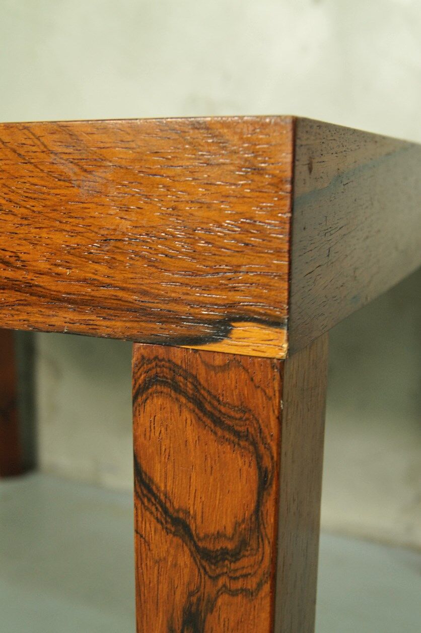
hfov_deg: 31.9
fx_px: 738
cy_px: 316
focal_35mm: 42
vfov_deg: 46.4
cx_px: 210
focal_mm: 28
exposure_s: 1/13
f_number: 7.1
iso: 400
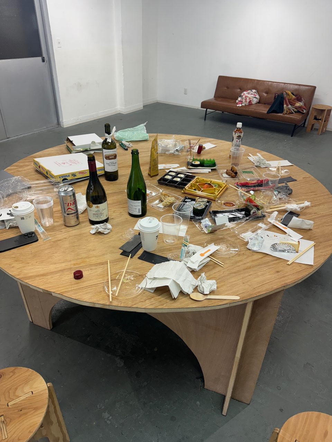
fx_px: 307
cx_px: 166
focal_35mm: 24
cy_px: 221
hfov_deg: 56.8
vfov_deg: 71.6
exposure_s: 1/100
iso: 80
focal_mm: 6.76
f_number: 1.78
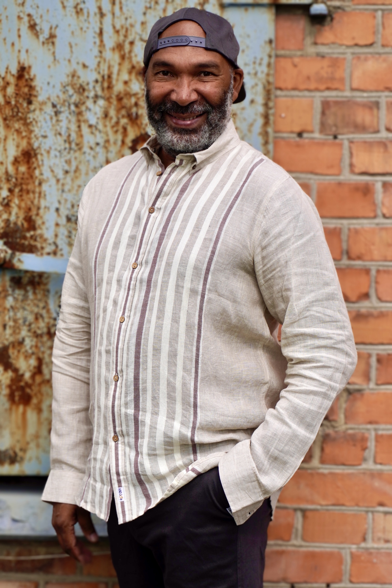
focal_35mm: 75
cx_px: 196
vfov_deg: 27.0
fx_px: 1225
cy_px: 294
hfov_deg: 18.2
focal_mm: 50
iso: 100
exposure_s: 1/400
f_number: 5.6
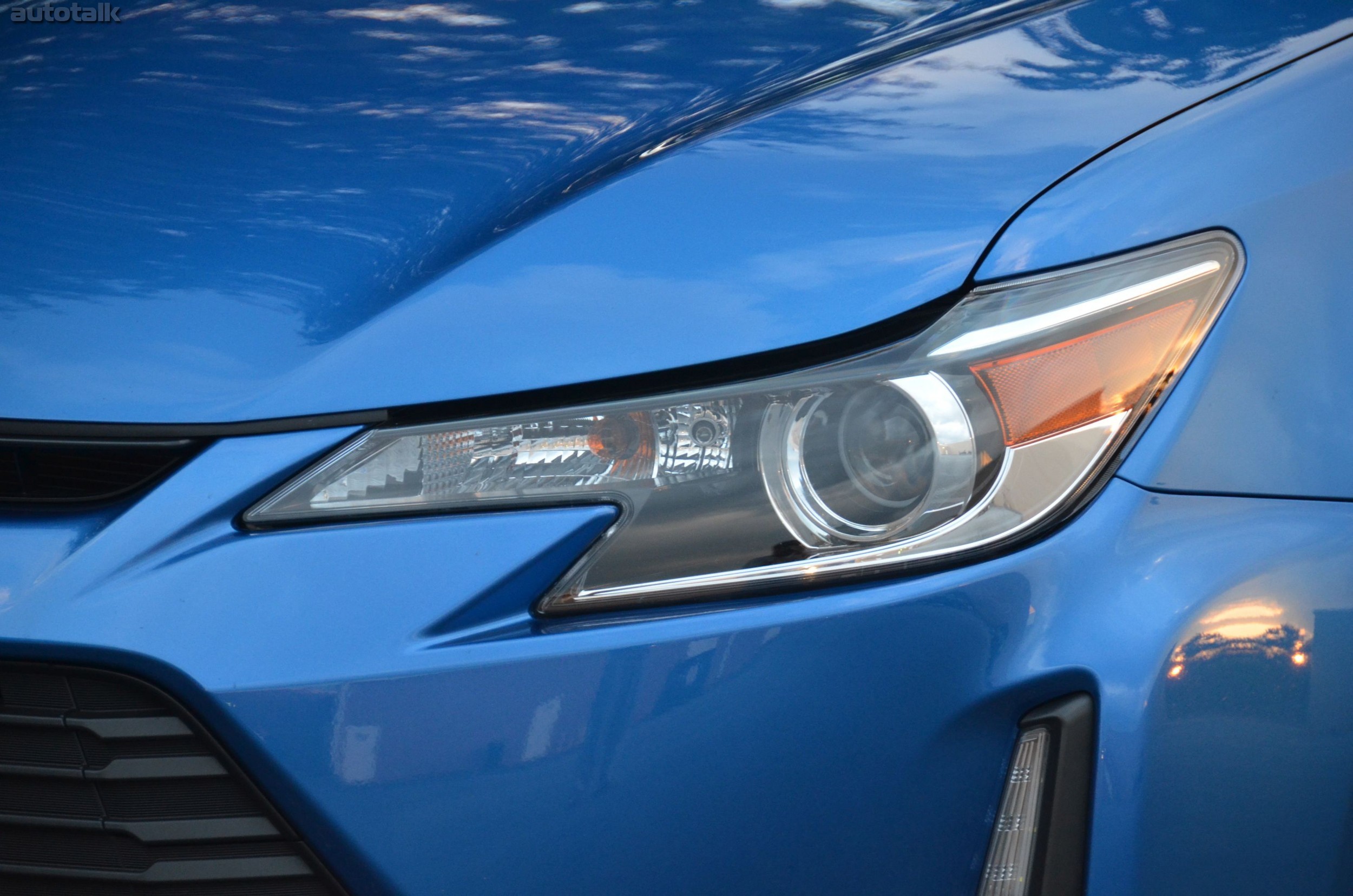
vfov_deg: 4.6
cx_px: 676
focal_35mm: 300
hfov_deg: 6.9
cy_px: 448
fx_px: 11252
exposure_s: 1/160
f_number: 5.6
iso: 1600
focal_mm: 200
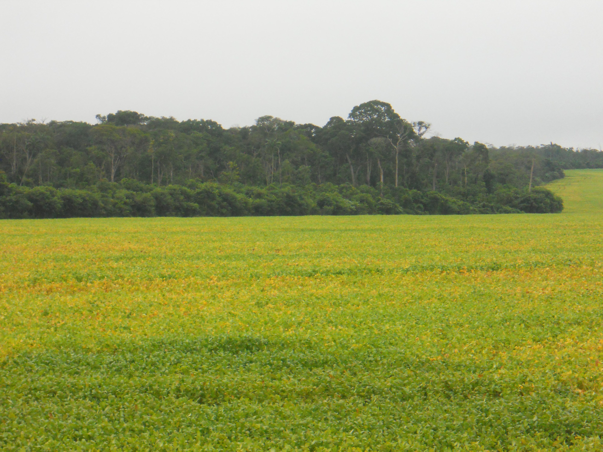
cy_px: 226
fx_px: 2439
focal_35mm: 140
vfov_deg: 10.6
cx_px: 302
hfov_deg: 14.1
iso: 400
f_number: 6.6
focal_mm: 25
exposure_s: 1/250
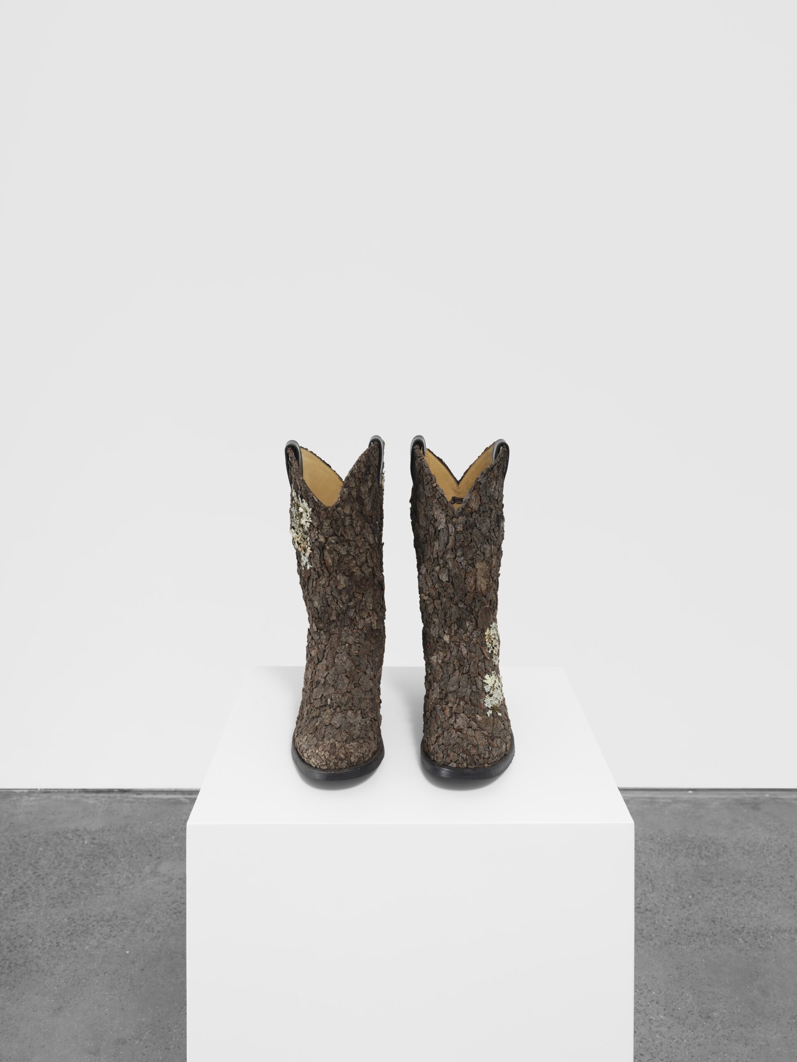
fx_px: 952
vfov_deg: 58.4
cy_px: 531
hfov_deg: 45.4
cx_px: 398
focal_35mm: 31
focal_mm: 39.6
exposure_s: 1/125
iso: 100
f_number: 11
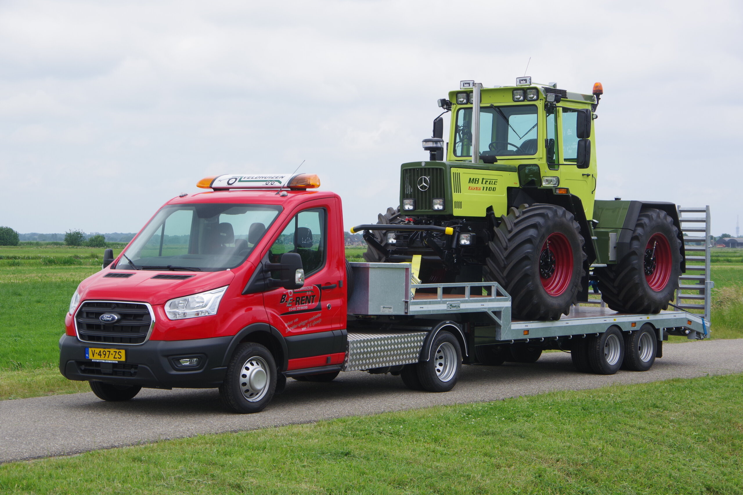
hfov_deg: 25.7
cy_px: 248
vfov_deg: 17.3
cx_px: 372
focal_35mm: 79
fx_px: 1630
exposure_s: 1/200
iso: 200
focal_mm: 53
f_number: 9
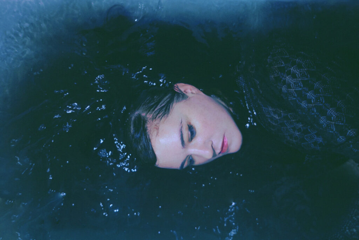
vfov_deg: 53.1
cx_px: 180
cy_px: 120
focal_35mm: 24
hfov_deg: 73.7
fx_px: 239
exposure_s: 1/50
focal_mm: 16
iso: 1000
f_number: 2.8
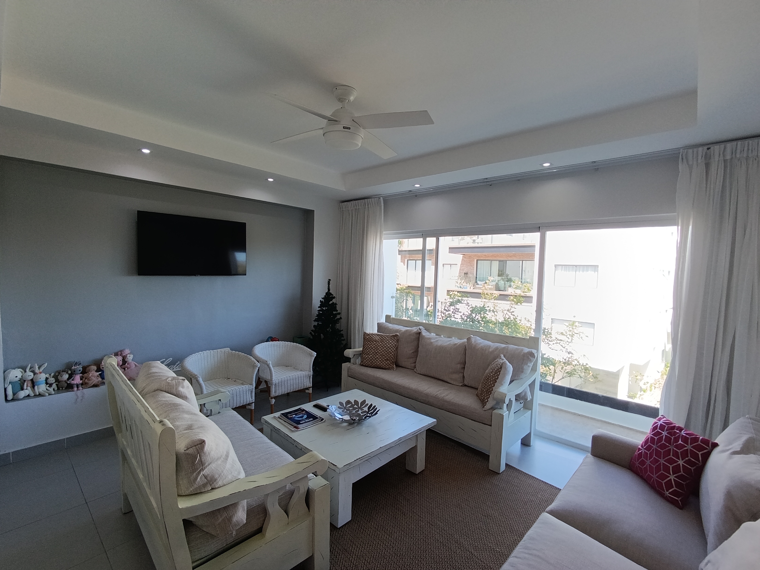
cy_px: 285
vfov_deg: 78.1
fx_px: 351
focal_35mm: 16
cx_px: 380
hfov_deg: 94.5
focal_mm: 1.65
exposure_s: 1/100
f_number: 2.2
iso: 80
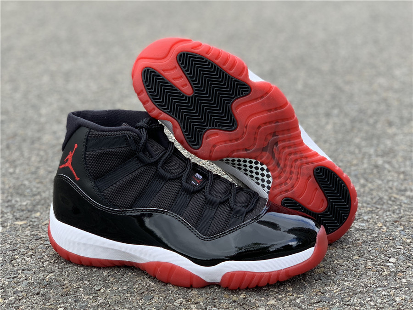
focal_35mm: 52
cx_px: 206
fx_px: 620
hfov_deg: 36.8
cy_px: 155
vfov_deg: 28.0
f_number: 2.4
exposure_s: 1/122
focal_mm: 6
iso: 16
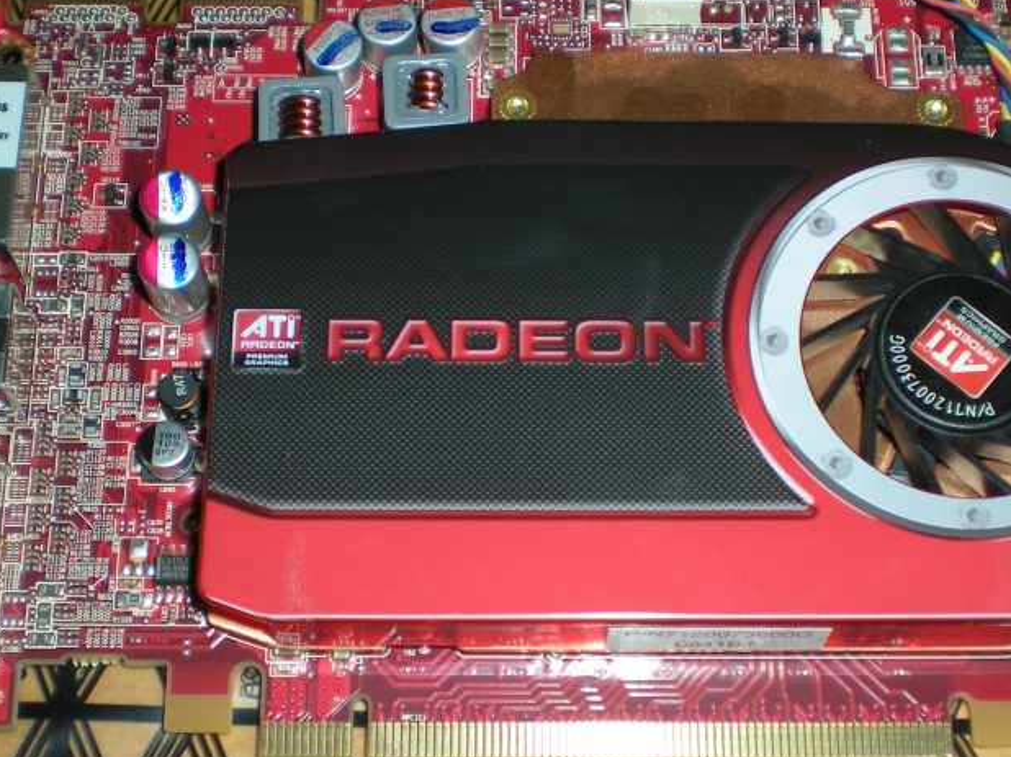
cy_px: 401
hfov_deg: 30.7
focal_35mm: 63
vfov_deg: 23.3
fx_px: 1839
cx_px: 541
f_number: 3.1
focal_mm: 6.3
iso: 64
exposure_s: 1/60
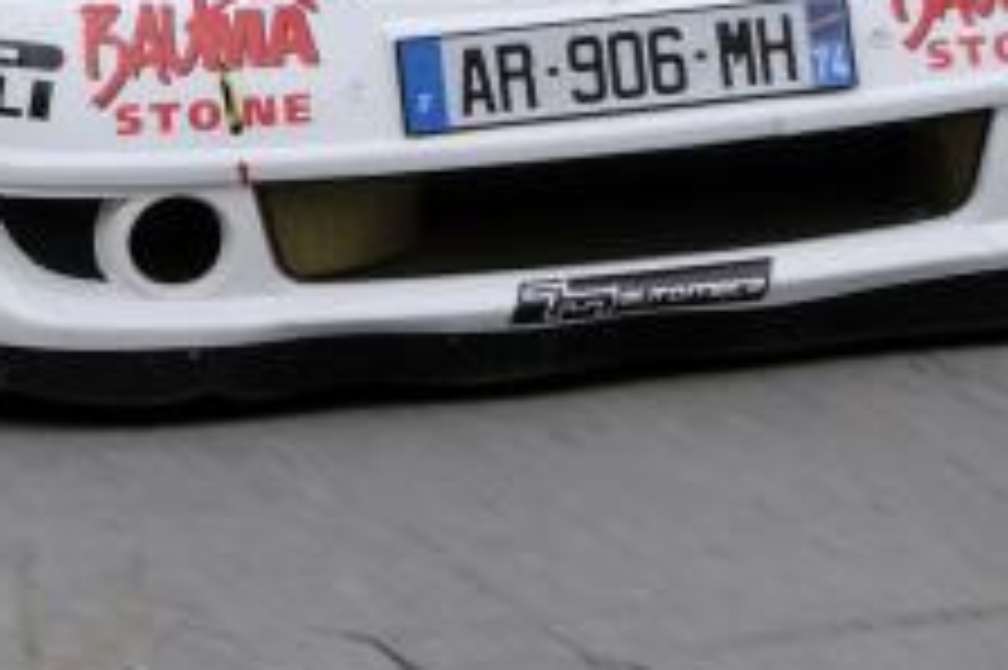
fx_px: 15724
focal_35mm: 562
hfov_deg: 3.7
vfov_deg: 2.4
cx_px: 549
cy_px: -40
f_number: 16
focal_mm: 82
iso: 400
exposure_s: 1/200
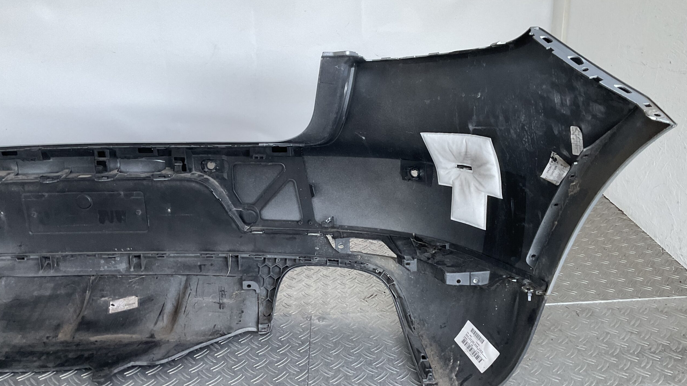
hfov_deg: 61.0
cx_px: 346
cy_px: 206
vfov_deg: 36.7
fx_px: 583
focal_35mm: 32
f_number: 1.8
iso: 64
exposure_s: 1/60
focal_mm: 3
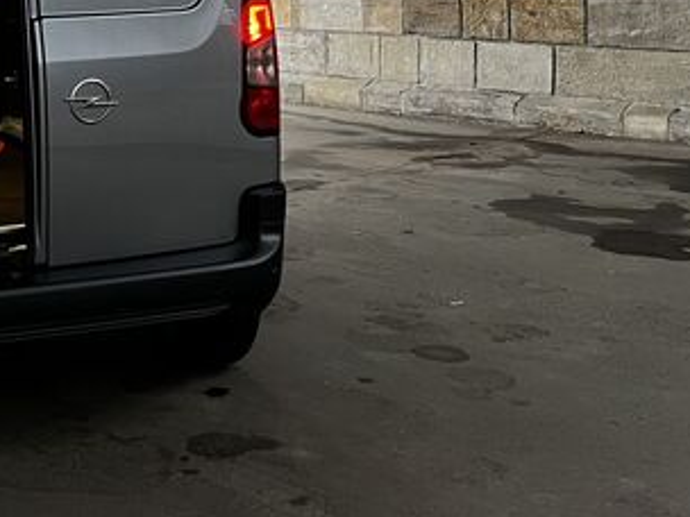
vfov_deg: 22.8
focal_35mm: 63
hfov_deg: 29.8
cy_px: 61
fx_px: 1256
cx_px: 107
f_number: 1.5
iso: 500
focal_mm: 5.7
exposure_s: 1/56
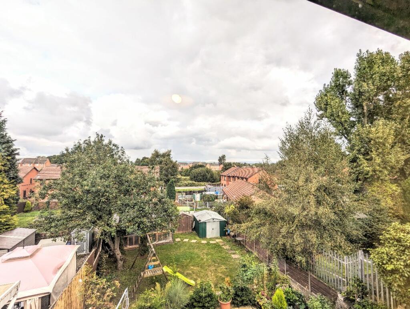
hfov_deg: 94.4
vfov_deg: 78.2
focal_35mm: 16
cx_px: 205
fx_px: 190
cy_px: 154
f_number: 2.2
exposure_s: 1/1106
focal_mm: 2.35
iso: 48
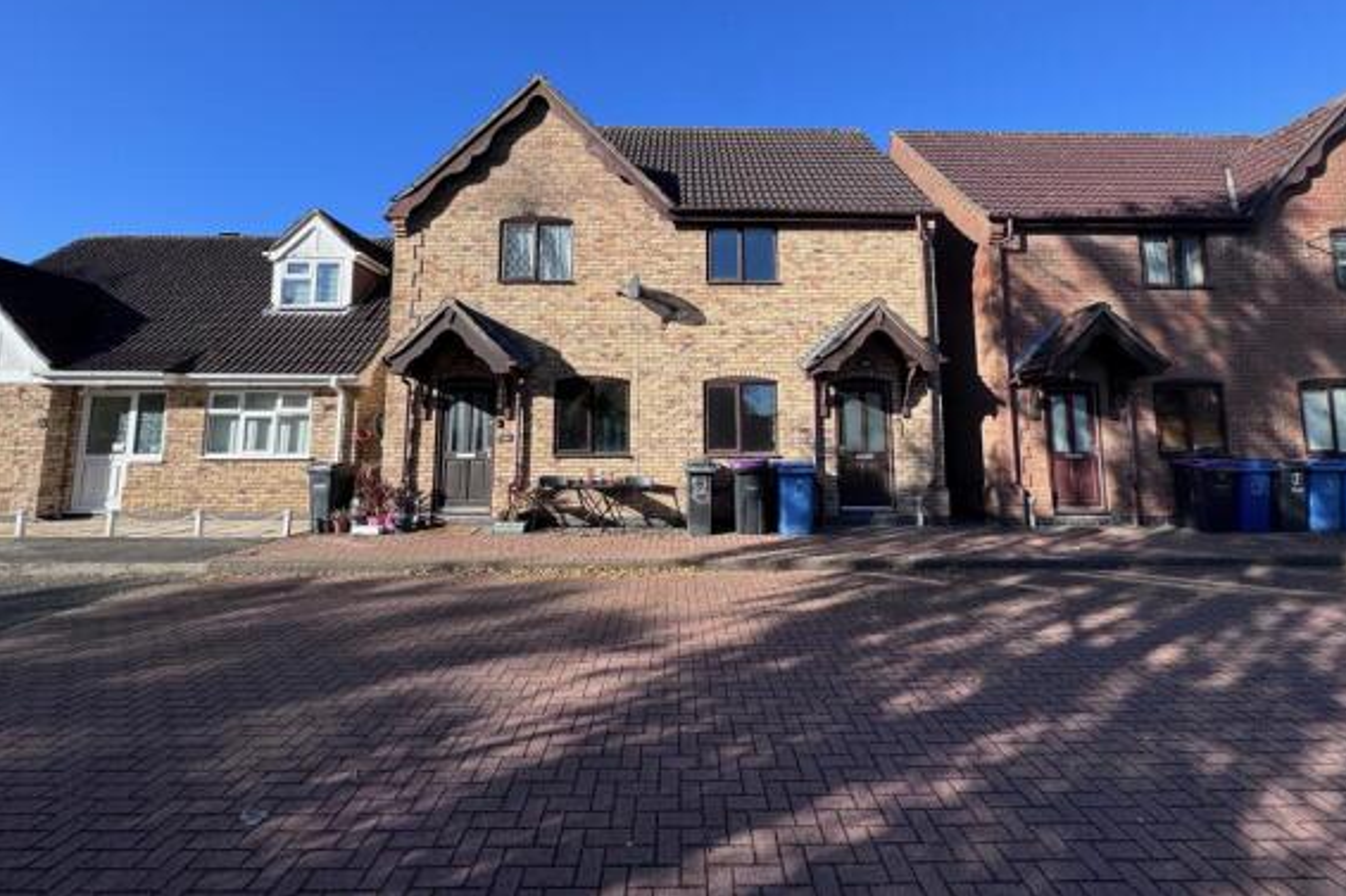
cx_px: 688
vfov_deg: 76.8
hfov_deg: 100.4
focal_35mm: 15
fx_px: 561
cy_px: 379
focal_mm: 2.22
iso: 40
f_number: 2.2
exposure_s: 1/1160
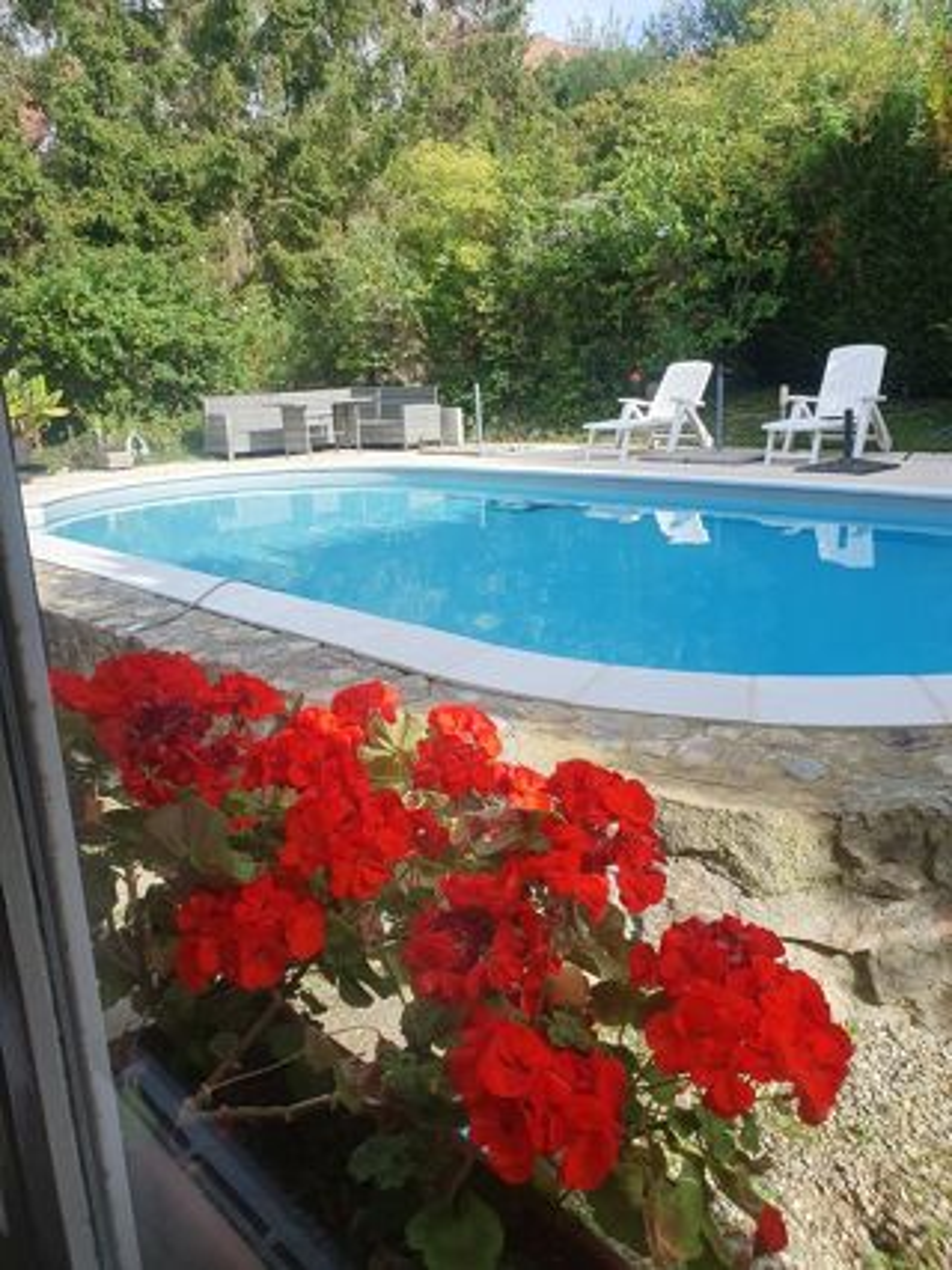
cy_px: 635
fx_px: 954
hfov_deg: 53.0
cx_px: 476
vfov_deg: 67.3
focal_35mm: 26
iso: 50
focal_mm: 4.32
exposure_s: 1/708
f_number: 2.4
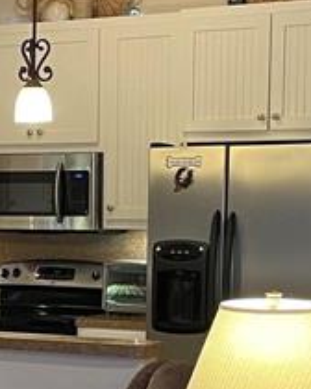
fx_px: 1427
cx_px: -31
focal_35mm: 124
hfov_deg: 12.2
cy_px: 372
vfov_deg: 15.3
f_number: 1.6
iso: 200
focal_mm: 4.2
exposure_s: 1/60
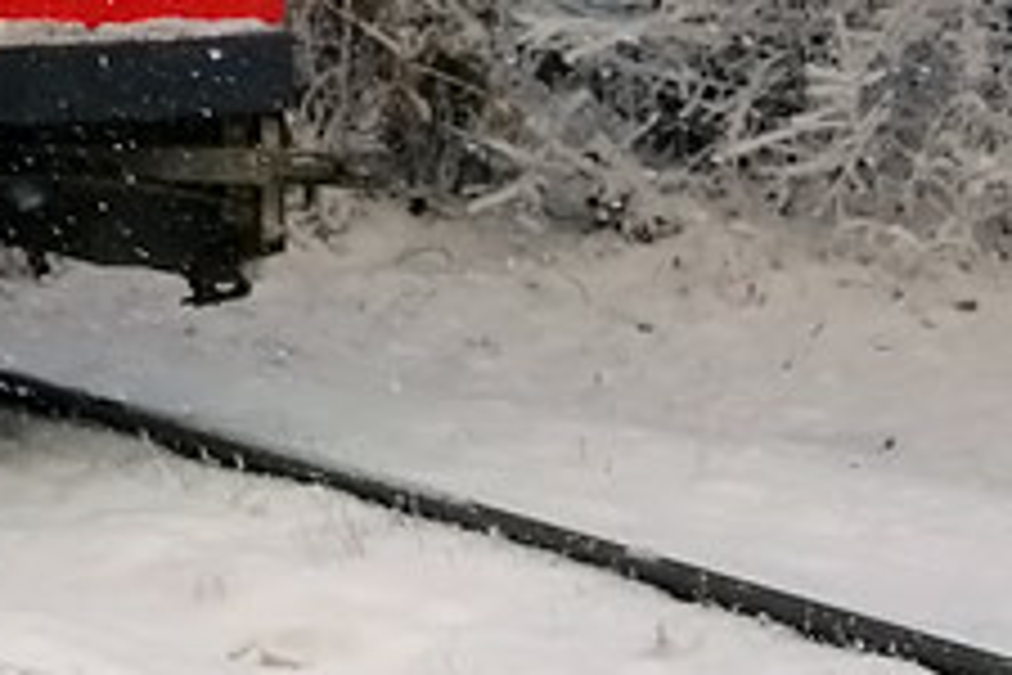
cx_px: -967
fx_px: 5987
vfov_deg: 6.2
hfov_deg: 9.1
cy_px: -828
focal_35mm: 213
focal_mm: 14.75
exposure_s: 1/500
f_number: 2.8
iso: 125
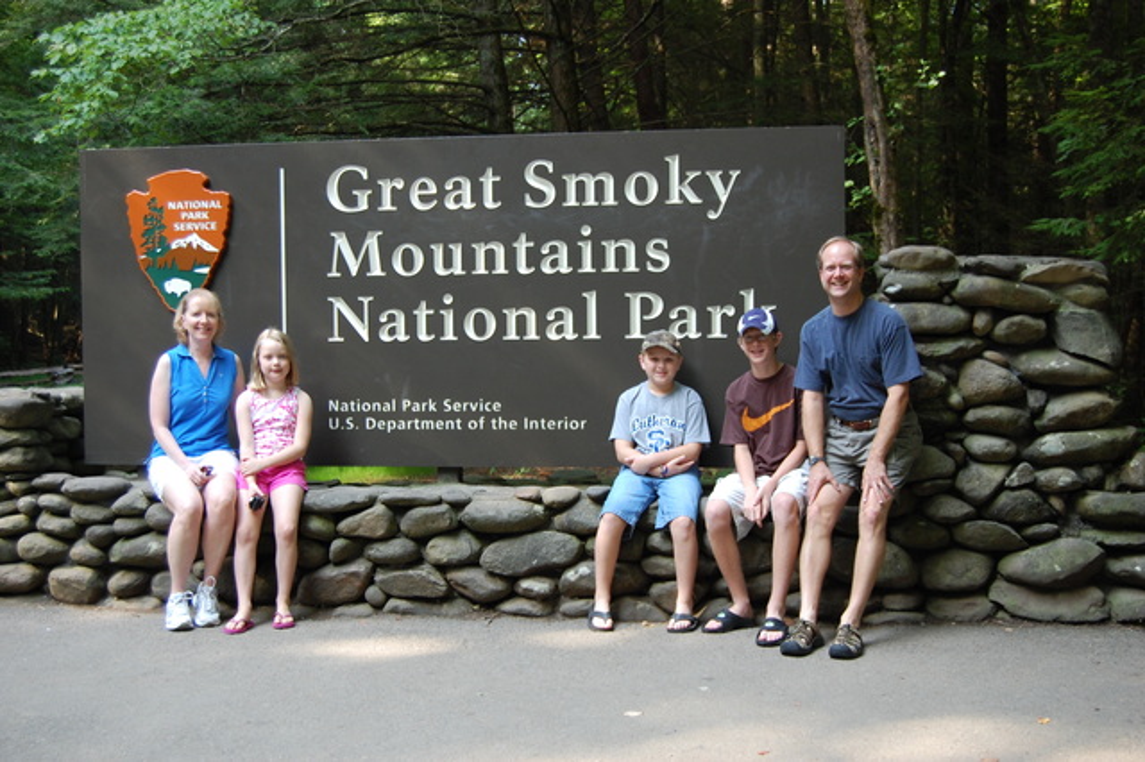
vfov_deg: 28.9
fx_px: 1478
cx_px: 572
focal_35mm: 46
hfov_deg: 42.3
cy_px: 381
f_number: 4.5
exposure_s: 1/80
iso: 400
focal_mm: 31
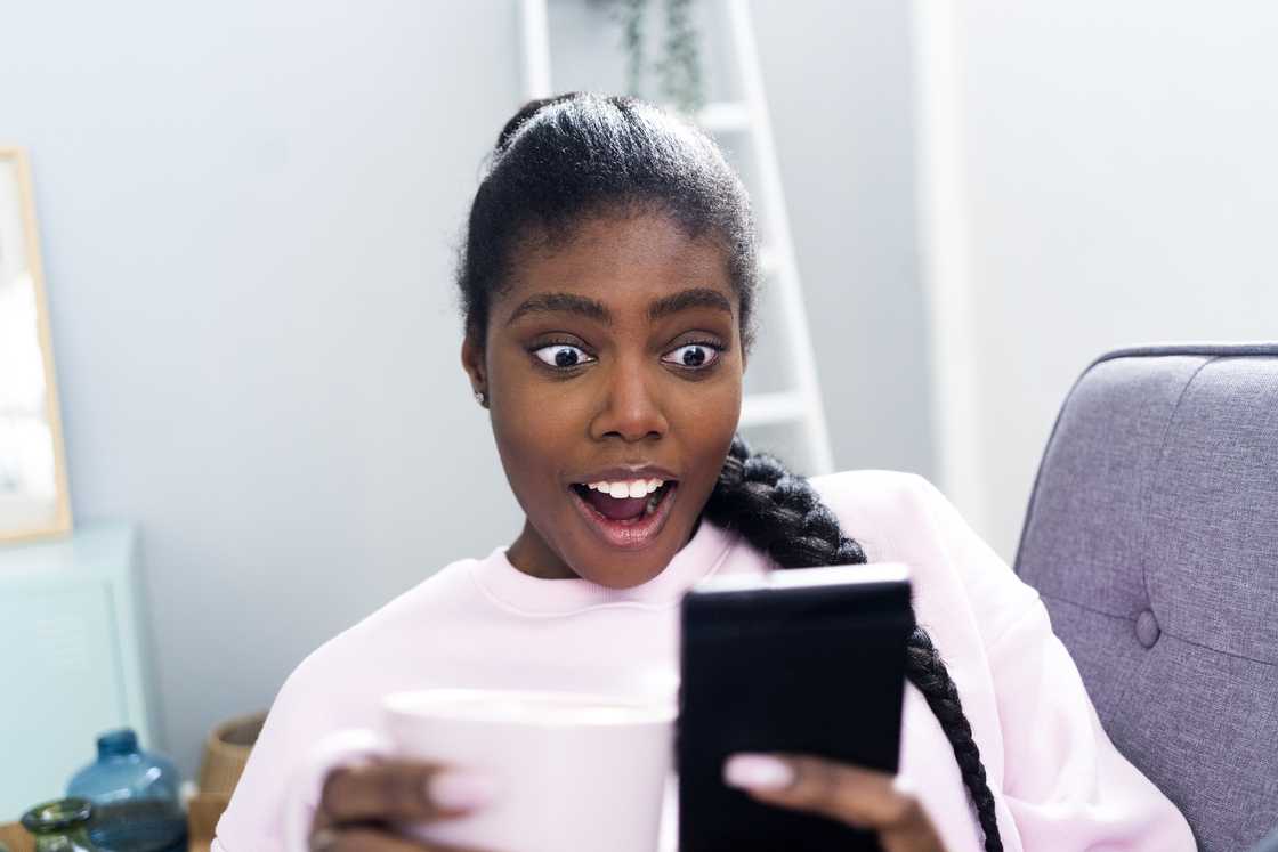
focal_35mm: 35
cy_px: 426
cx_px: 639
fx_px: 1243
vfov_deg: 37.9
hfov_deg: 54.4
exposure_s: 1/400
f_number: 2.8
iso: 800
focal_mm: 35
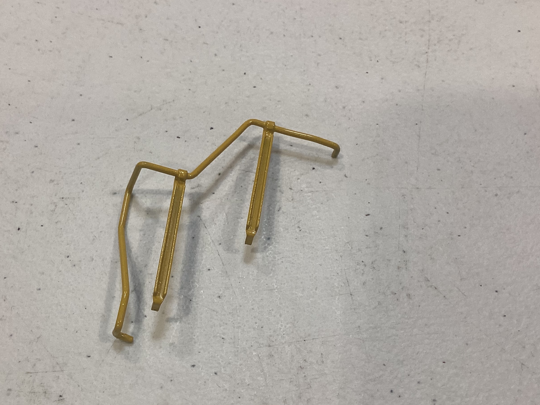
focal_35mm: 42
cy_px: 244
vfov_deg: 34.2
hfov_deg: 44.6
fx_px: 655
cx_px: 218
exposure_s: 1/120
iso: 80
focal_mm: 3.3
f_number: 2.4
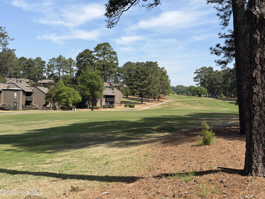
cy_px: 98
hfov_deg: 38.2
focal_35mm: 50
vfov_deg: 29.1
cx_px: 137
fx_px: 383
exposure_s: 1/4098
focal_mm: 6.76
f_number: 1.78
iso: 64
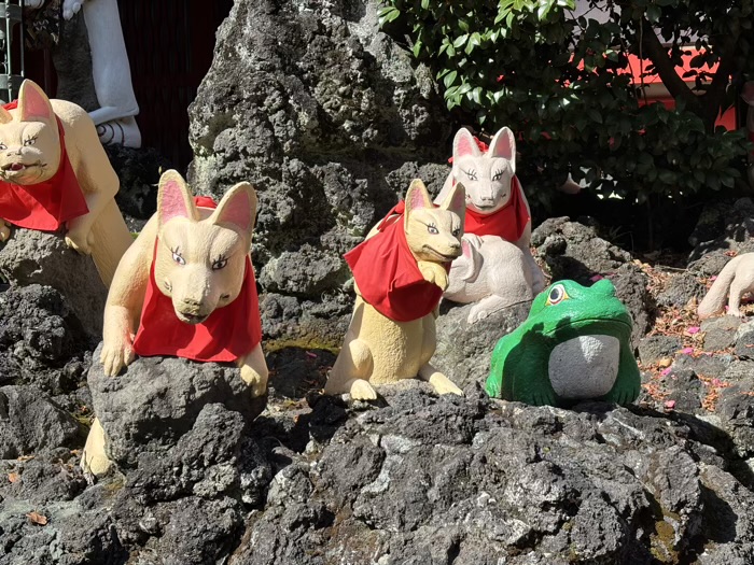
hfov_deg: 36.8
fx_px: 1133
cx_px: 377
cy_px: 282
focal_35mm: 52
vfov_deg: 28.0
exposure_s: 1/1328
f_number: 1.6
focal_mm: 5.96
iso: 32
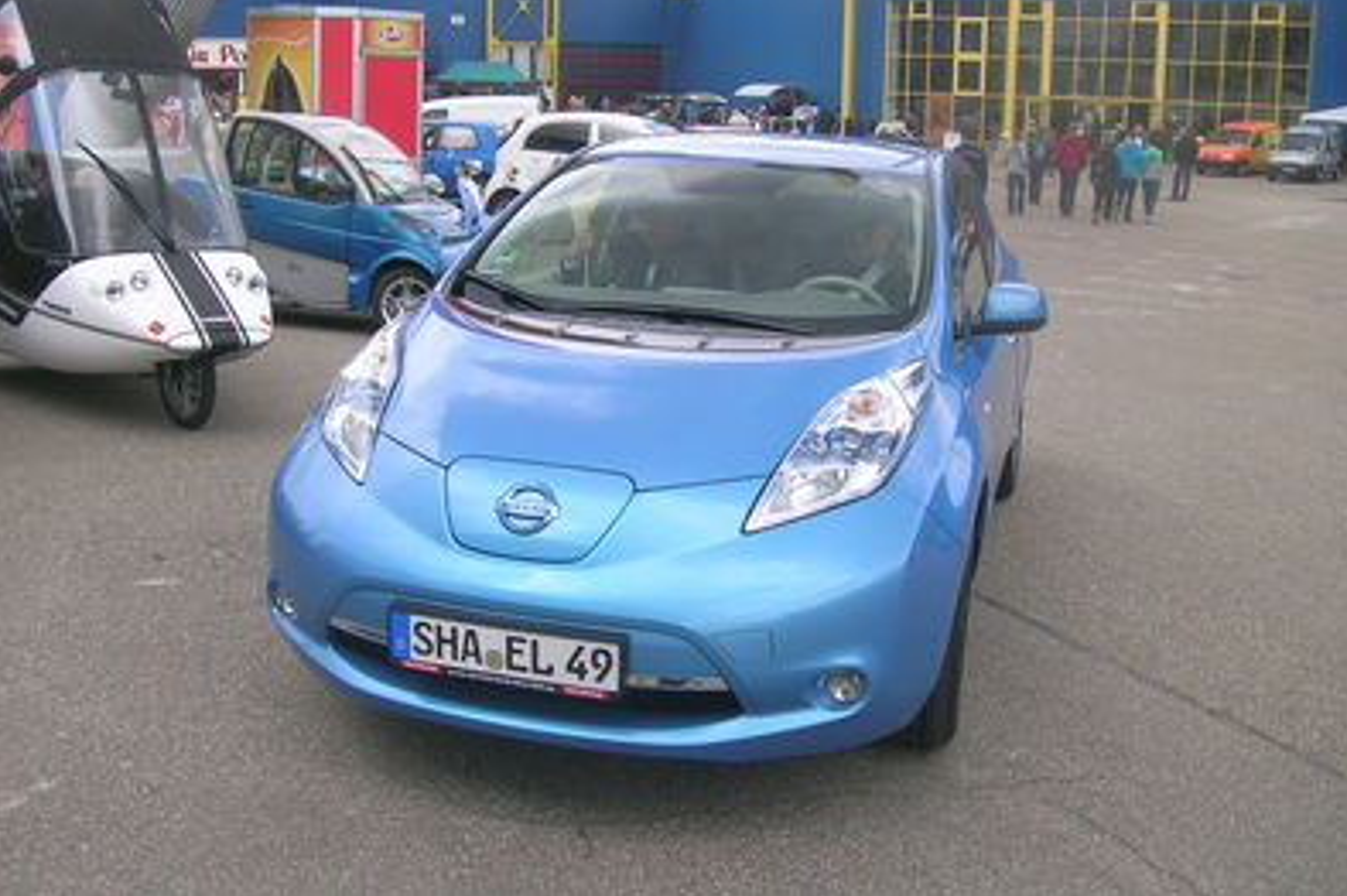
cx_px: 680
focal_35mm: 37
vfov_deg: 35.8
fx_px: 1383
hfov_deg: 51.9
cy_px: 390
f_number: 4.8
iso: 50
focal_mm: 5.4
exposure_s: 1/176
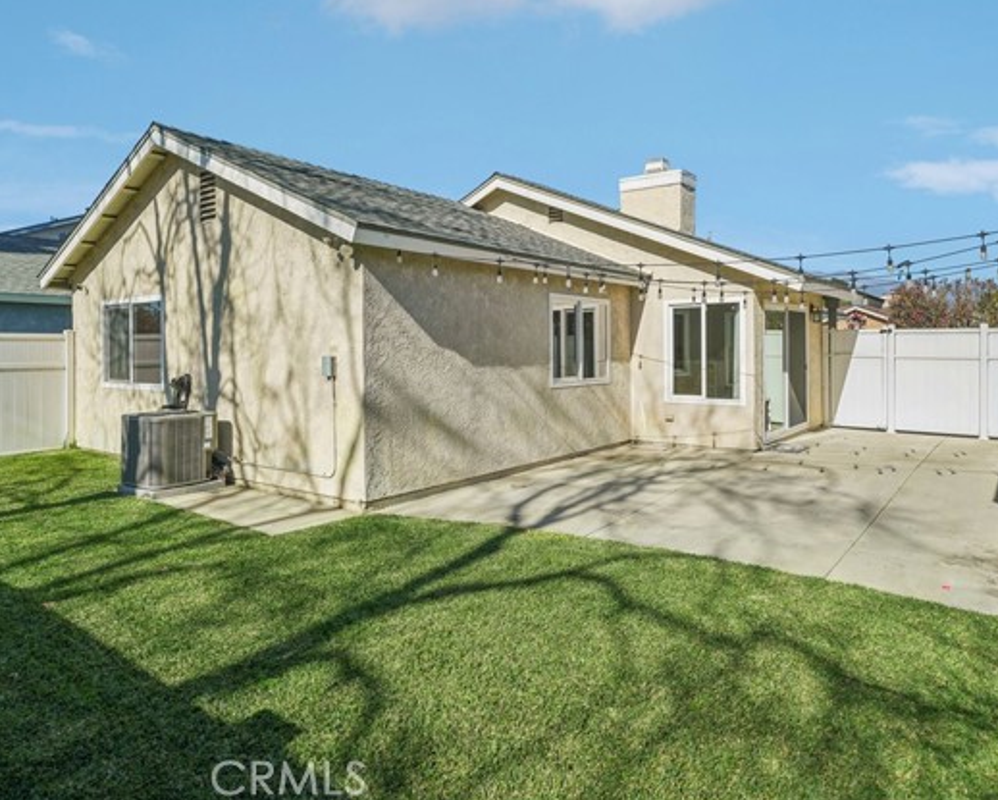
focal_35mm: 22
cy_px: 395
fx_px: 650
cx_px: 536
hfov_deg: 74.9
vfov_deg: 63.2
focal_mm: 19
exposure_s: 1/400
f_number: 8
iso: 100
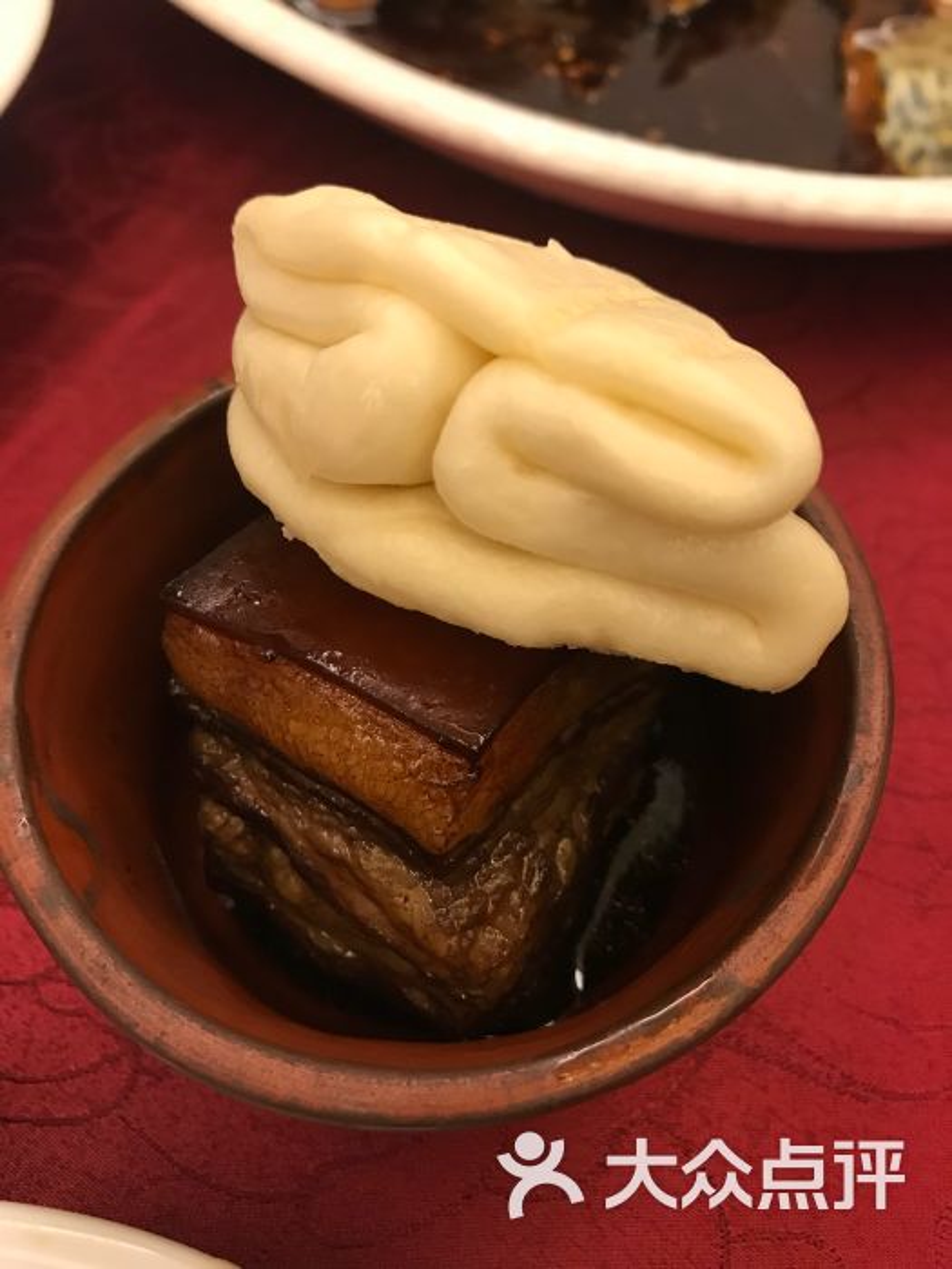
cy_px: 634
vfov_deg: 63.4
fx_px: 1027
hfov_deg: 49.7
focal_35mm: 28
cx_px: 476
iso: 64
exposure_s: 1/17
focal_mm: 3.99
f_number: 1.8
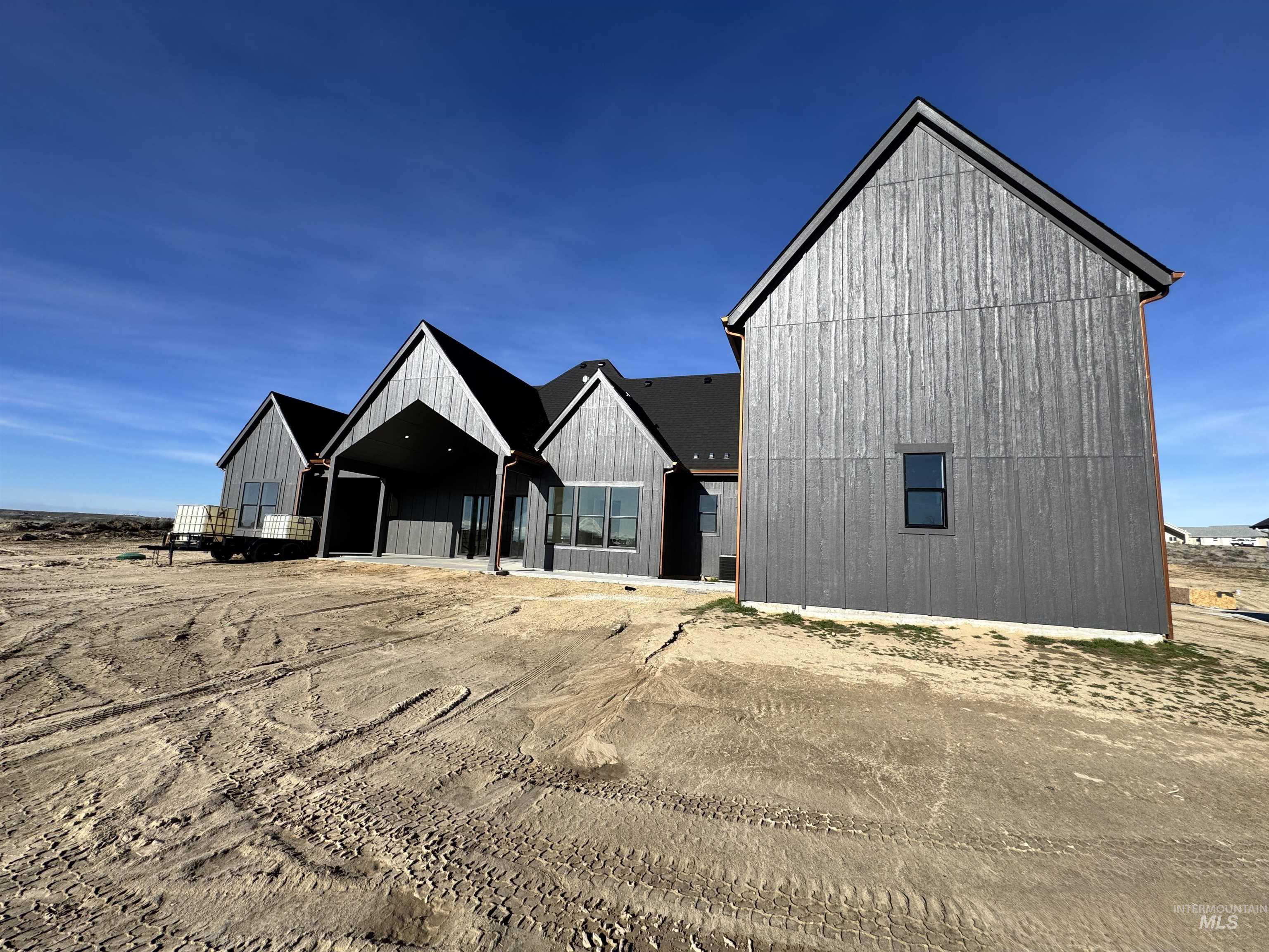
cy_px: 476
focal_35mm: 14
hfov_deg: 102.1
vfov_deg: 85.7
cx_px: 634
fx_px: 513
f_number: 2.2
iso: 50
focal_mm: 2.22
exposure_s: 1/2208
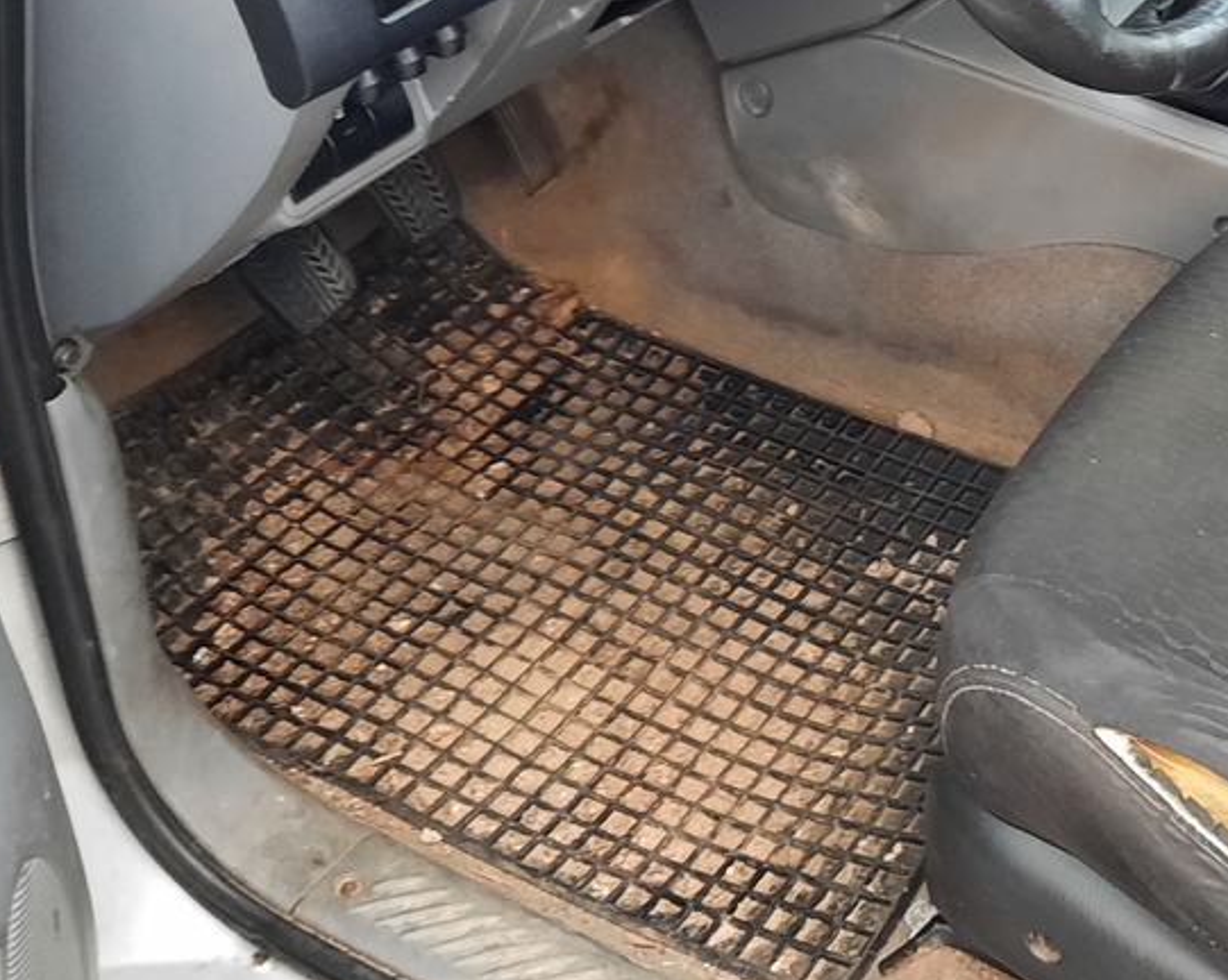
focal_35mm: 65
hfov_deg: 28.4
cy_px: 147
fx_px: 2361
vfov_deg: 23.0
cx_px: 1028
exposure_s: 1/25
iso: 320
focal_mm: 4.6
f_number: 2
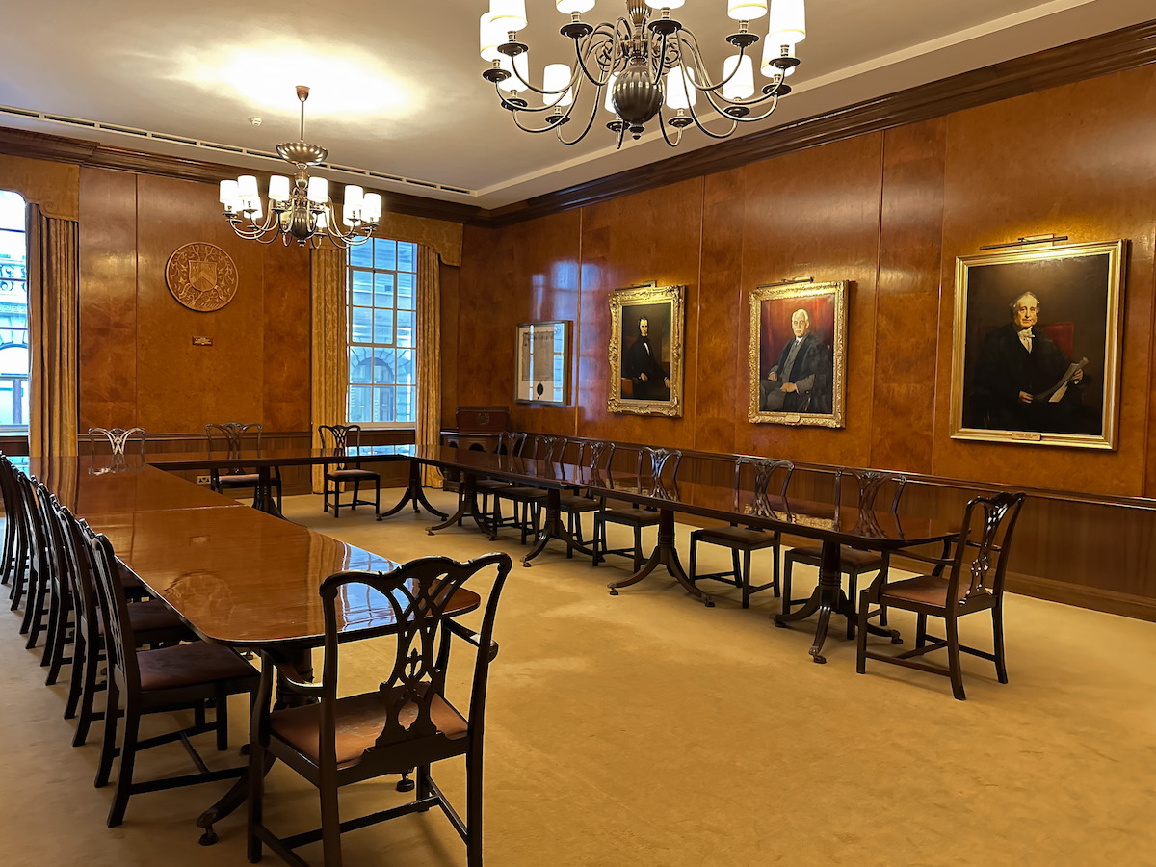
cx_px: 578
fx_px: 801
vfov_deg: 56.8
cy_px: 434
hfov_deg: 71.6
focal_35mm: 24
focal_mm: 6.86
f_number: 1.8
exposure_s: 1/25
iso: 800
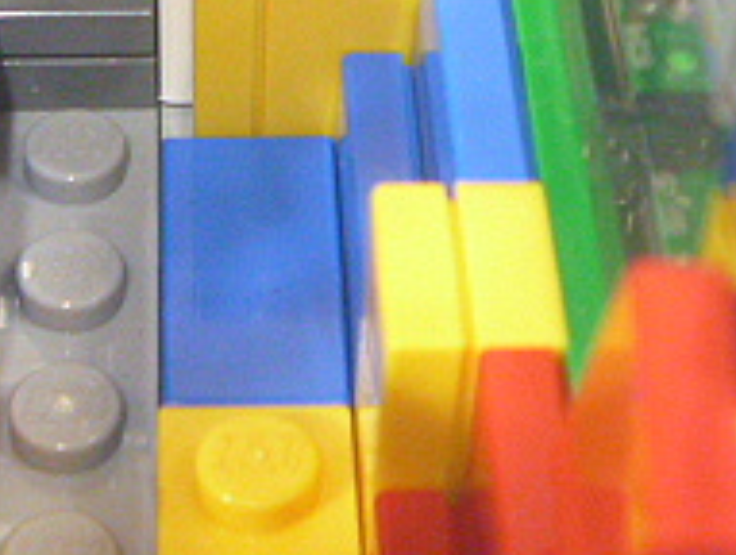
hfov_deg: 16.7
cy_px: -15
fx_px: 2492
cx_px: 181
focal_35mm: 117
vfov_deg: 12.5
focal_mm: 6.3
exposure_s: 1/6
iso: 400
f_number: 3.5
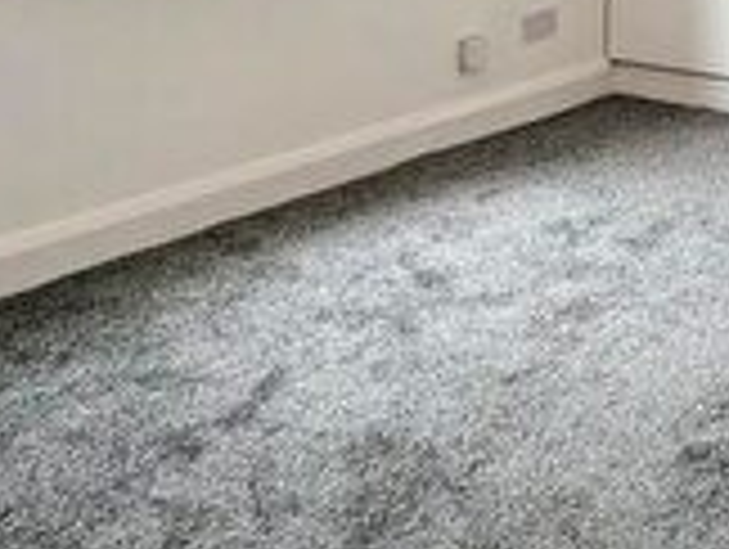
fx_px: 1455
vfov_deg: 19.0
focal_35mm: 69
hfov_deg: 25.3
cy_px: -254
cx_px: 871
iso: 57
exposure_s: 1/50
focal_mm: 2.35
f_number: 2.2
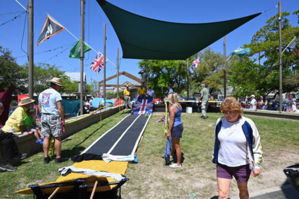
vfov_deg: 53.1
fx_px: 199
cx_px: 150
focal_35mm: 24
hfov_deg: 73.8
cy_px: 100
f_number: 7.1
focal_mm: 24
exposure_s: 1/400
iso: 100
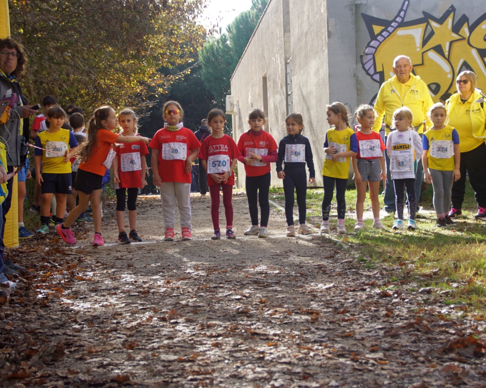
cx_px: 269
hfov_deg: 24.9
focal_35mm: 77
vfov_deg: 20.0
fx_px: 1101
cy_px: 193
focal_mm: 45
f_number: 4.5
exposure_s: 1/320
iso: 250
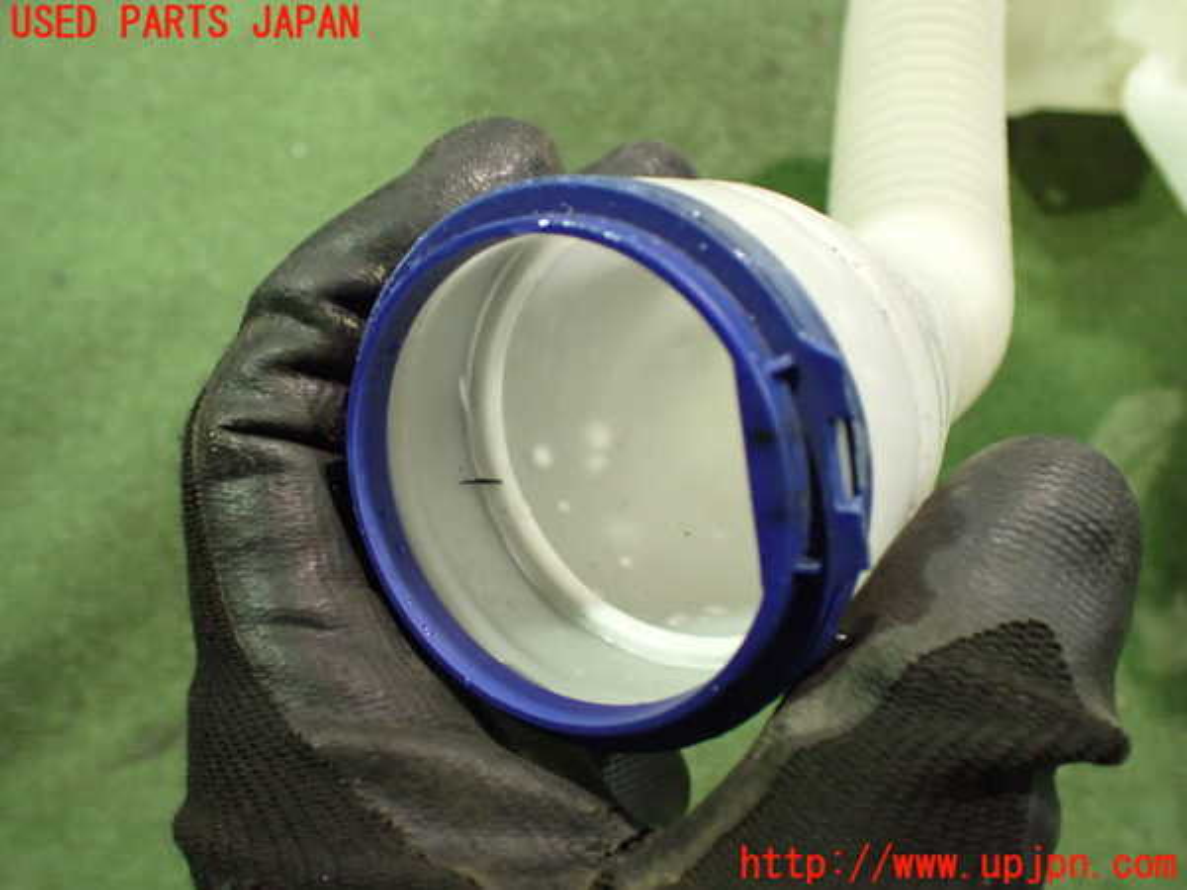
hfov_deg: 60.0
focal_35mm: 30
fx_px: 1029
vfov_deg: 46.8
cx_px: 594
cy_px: 445
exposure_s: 1/30
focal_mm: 5.4
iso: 1000
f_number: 2.3
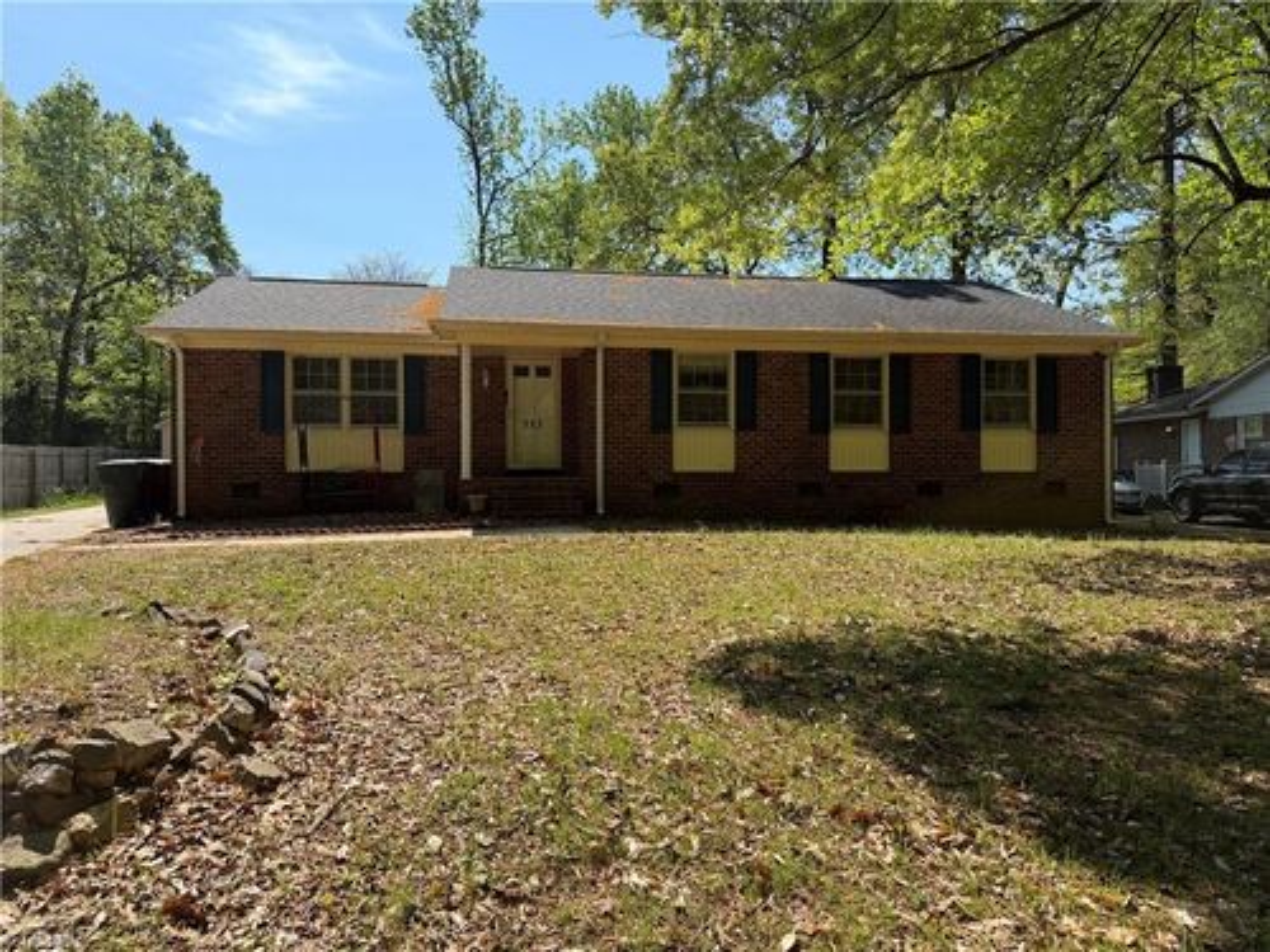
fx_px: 881
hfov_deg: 71.6
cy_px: 476
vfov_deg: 56.8
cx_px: 635
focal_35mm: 24
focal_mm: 6.76
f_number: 1.78
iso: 100
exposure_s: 1/3759
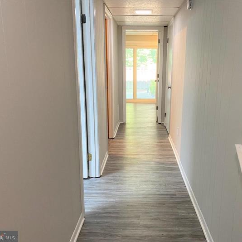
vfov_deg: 52.5
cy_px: 121
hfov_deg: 52.3
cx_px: 141
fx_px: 245
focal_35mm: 31
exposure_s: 1/60
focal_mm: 4.25
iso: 320
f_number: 1.8
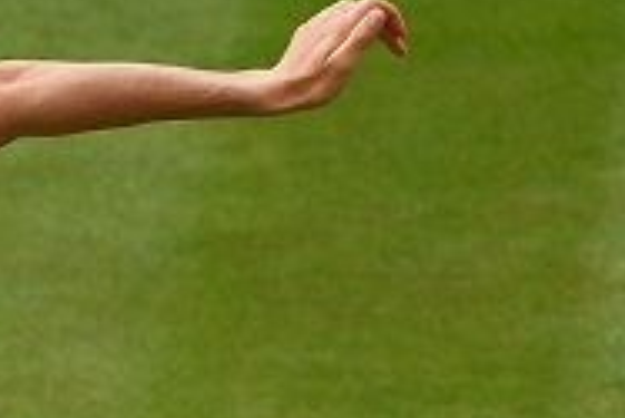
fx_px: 26878
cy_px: 819
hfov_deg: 1.3
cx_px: -371
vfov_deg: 0.9
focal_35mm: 1547
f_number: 4
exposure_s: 1/2000
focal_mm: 290
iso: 200
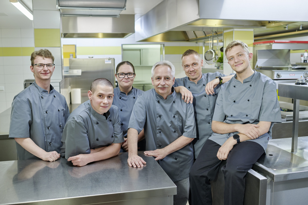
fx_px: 299
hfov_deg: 54.4
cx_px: 154
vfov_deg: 37.9
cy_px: 102
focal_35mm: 35
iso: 400
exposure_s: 1/60
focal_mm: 35
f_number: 4
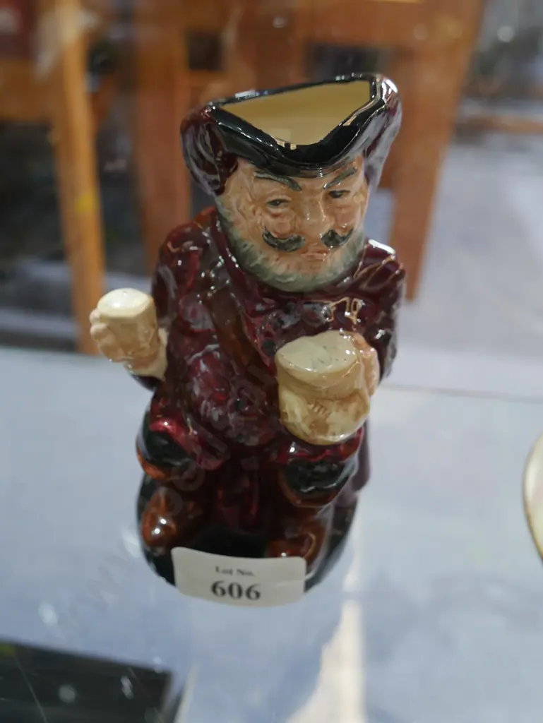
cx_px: 272
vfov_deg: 53.9
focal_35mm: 34
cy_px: 362
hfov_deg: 41.8
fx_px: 711
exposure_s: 1/60
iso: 800
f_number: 4
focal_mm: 17
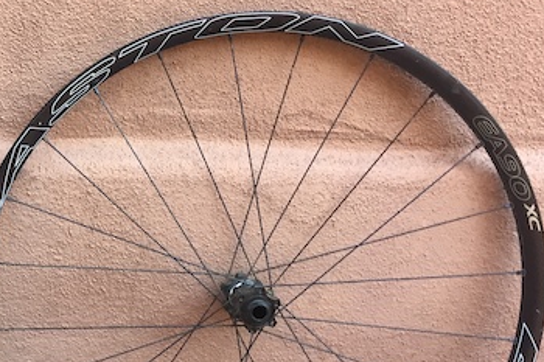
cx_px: -36
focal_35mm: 69
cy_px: 247
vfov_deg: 19.6
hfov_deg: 27.1
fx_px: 1042
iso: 32
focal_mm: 4.15
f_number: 2.2
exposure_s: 1/40
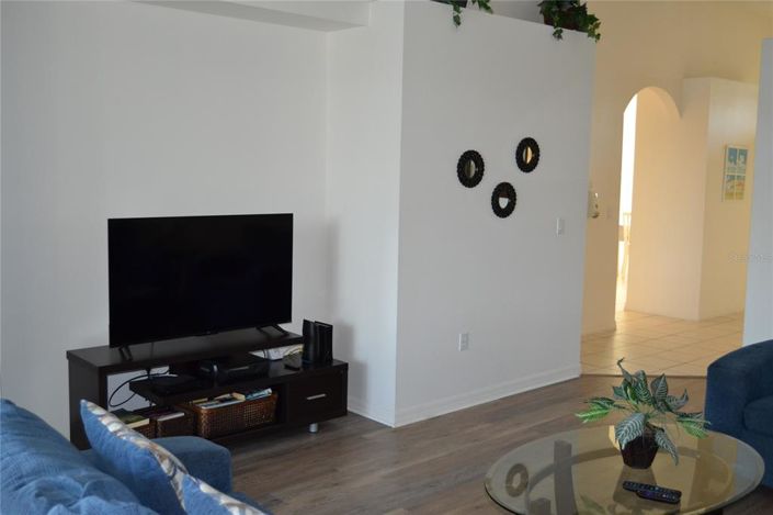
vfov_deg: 36.8
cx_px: 386
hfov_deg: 53.2
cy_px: 258
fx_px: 772
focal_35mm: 36
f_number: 3.8
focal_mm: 24
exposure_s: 1/60
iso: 900
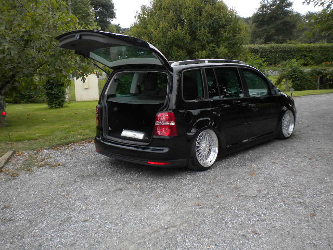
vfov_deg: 40.7
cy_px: 125
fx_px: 337
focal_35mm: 35
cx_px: 166
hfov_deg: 52.6
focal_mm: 6.3
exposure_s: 1/168
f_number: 4.6
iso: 113
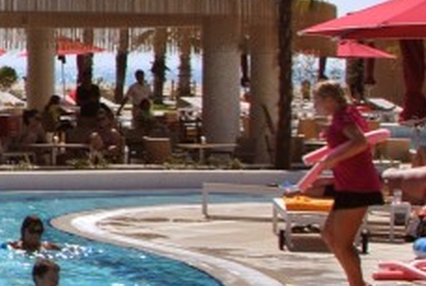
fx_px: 2146
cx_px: -597
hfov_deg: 9.9
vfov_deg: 7.6
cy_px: 34
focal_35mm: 181
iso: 100
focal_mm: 24
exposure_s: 1/400
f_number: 10
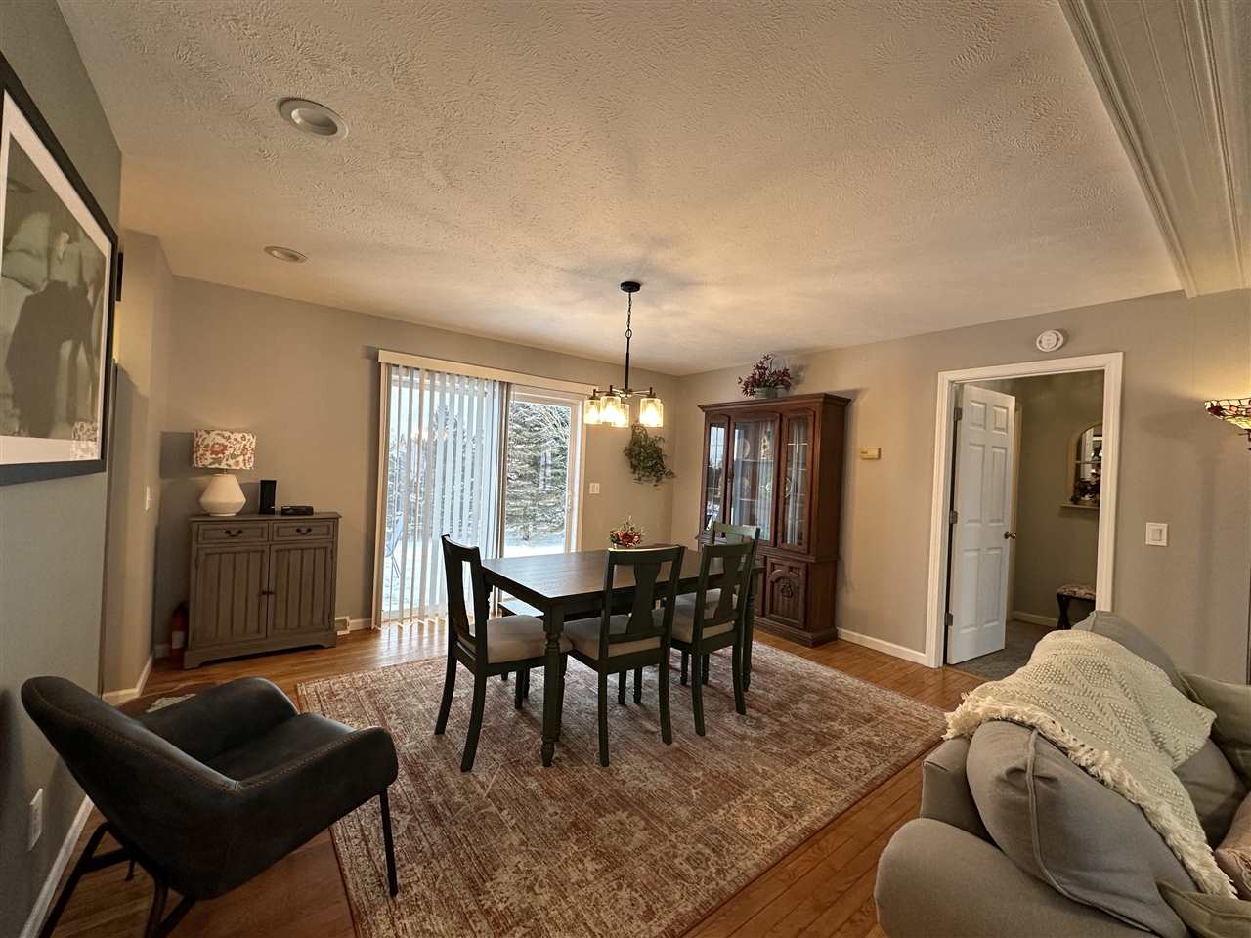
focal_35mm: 14
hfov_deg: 102.1
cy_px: 469
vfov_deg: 85.7
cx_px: 626
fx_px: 506
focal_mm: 2.22
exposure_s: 1/120
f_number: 2.2
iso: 200
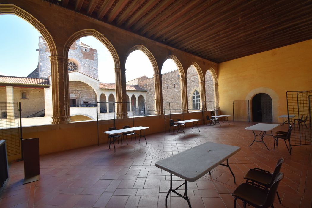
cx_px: 156
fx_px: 130
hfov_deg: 100.4
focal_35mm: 15
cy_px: 104
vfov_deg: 77.3
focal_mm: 10
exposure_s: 1/200
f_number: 7.1
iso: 400
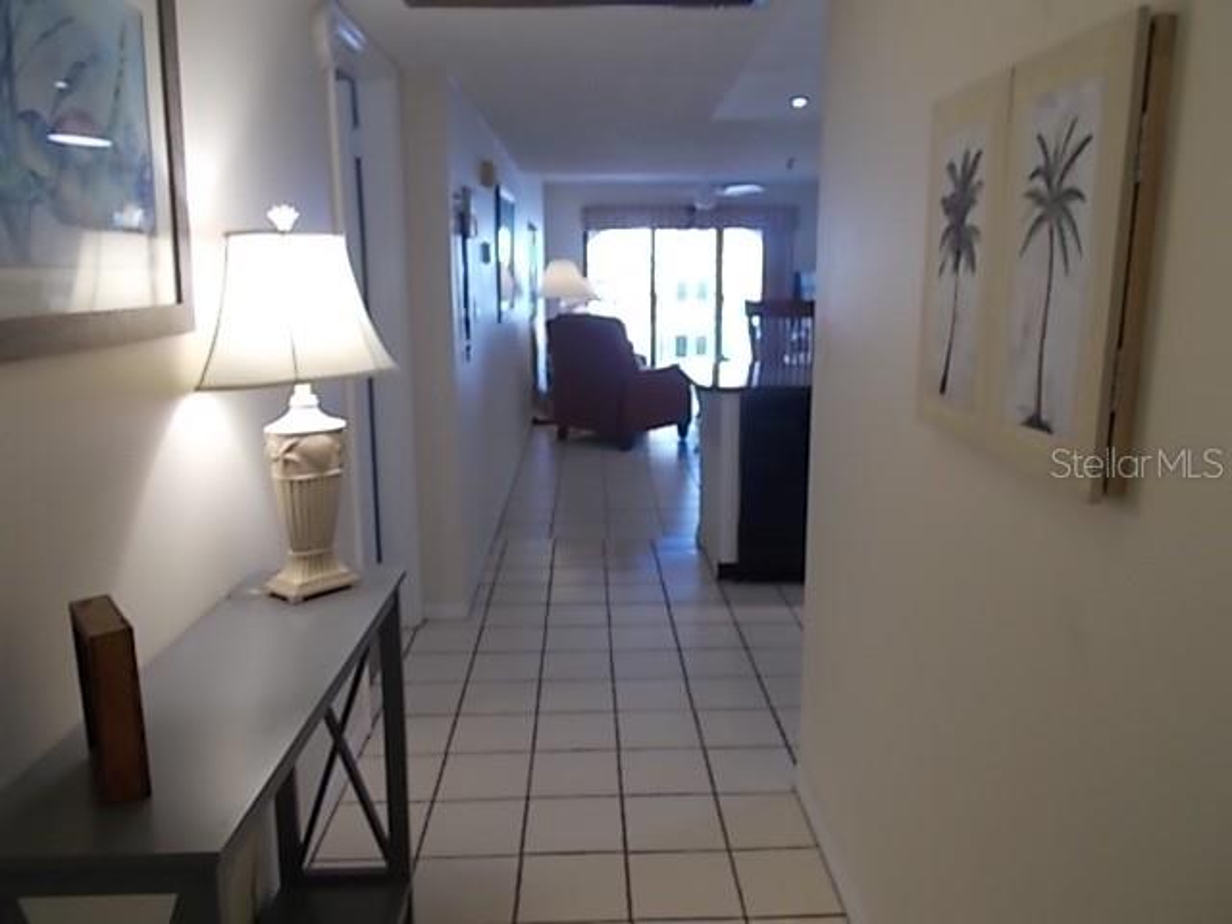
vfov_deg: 53.1
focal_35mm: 26
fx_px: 925
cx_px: 616
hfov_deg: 67.3
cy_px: 462
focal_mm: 4.6
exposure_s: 1/25
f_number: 3.2
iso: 125
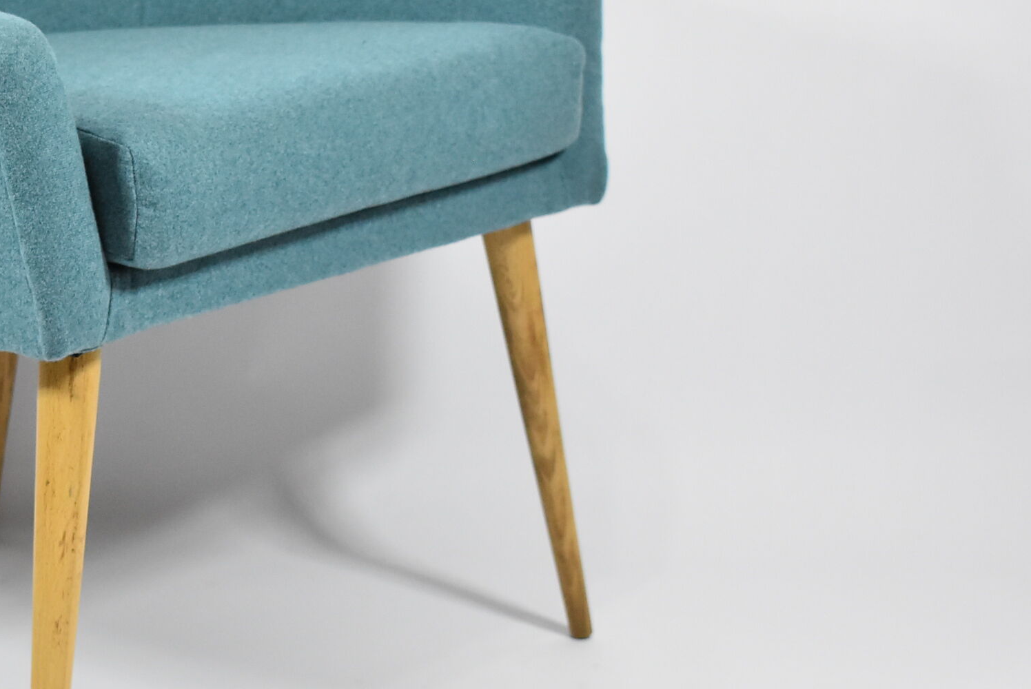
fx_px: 3267
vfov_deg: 12.0
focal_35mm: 114
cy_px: 259
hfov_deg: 17.6
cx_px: 91
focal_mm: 38
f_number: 4.8
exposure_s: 1/125
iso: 1600
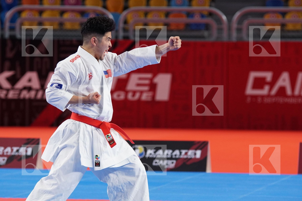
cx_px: 151
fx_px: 1887
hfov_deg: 9.1
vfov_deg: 6.1
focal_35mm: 225
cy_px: 100
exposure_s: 1/400
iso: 1000
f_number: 3.2
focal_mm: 150
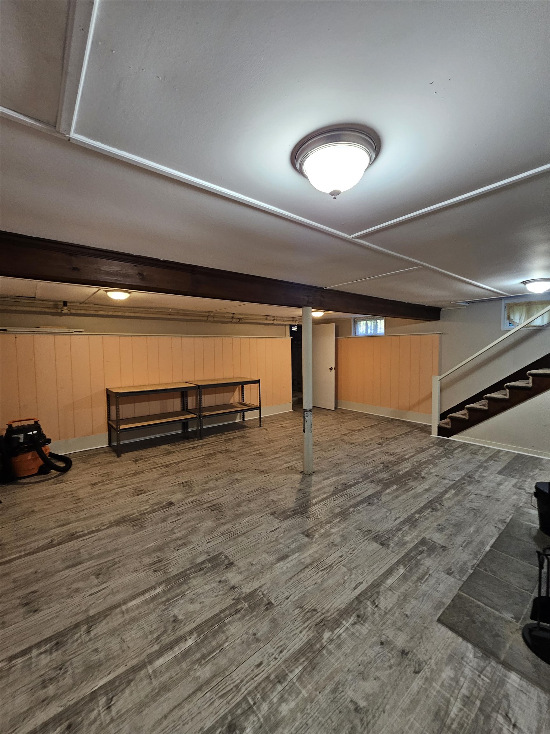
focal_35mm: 13
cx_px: 275
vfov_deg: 106.2
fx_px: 275
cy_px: 367
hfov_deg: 89.9
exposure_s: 1/60
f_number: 2.2
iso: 160
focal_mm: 2.2
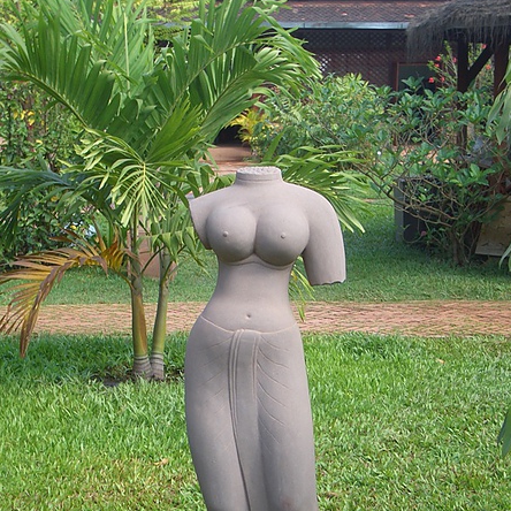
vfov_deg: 23.3
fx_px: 1236
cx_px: 254
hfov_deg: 23.4
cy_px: 341
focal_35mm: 74
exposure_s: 1/100
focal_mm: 10.2
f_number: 3.5
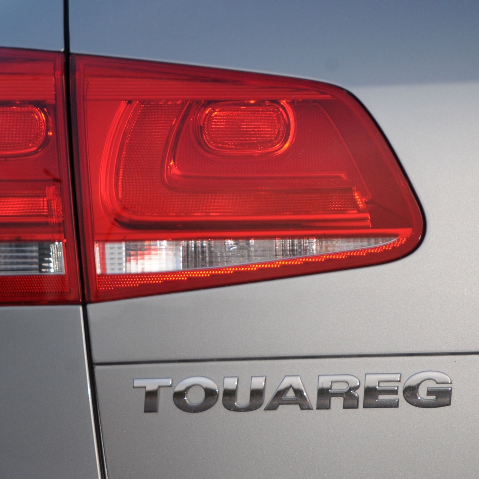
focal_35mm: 473
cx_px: 128
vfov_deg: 3.7
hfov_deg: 3.7
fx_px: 7405
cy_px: 207
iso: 320
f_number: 8
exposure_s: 1/60
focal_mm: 200
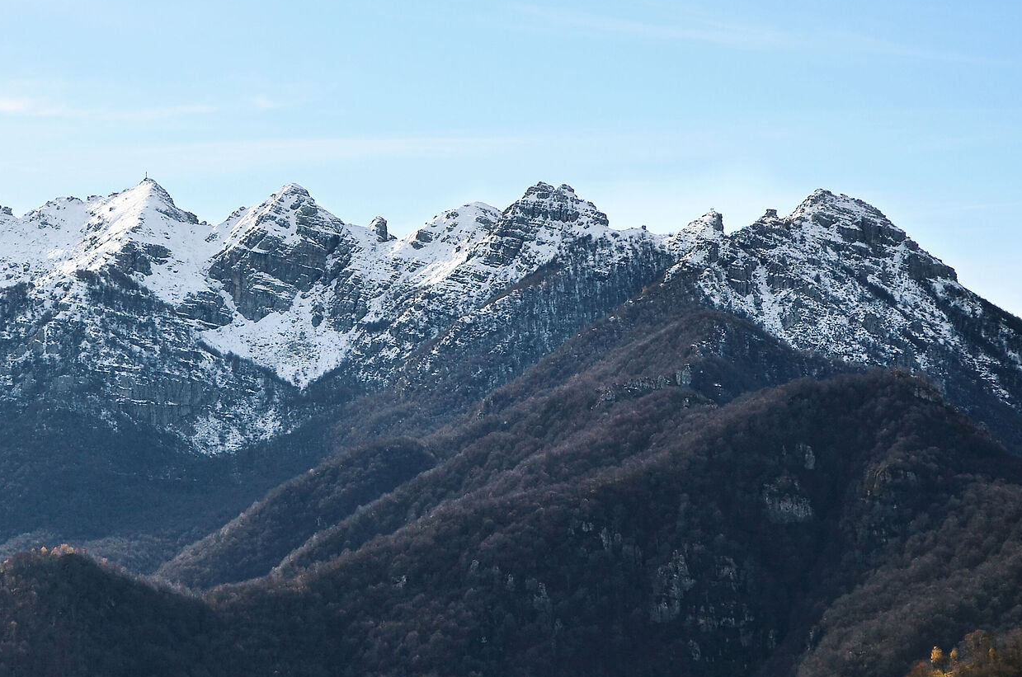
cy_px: 525
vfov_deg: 11.2
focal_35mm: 122
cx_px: 181
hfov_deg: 16.7
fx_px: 3457
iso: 400
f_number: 8
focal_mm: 42
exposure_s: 1/1600
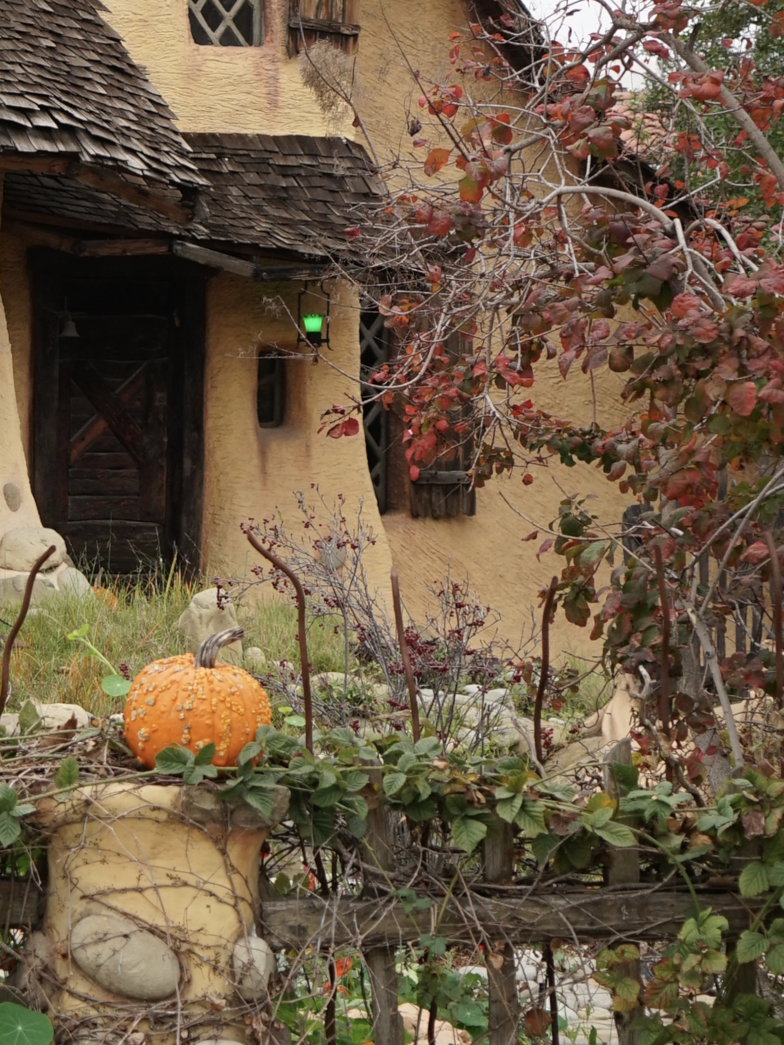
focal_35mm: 126
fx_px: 3805
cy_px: -68
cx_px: -313
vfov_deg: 15.3
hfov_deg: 11.4
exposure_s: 1/400
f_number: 4
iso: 250
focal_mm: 41
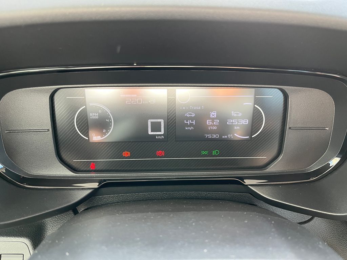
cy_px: 130
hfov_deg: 67.3
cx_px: 174
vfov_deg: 53.1
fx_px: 261
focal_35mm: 26
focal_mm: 5.1
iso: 125
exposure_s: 1/87
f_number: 1.6
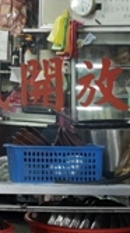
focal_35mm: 142
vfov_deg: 14.8
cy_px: -28
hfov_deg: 8.0
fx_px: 873
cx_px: -154
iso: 100
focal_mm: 3.95
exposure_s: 1/50
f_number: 1.8
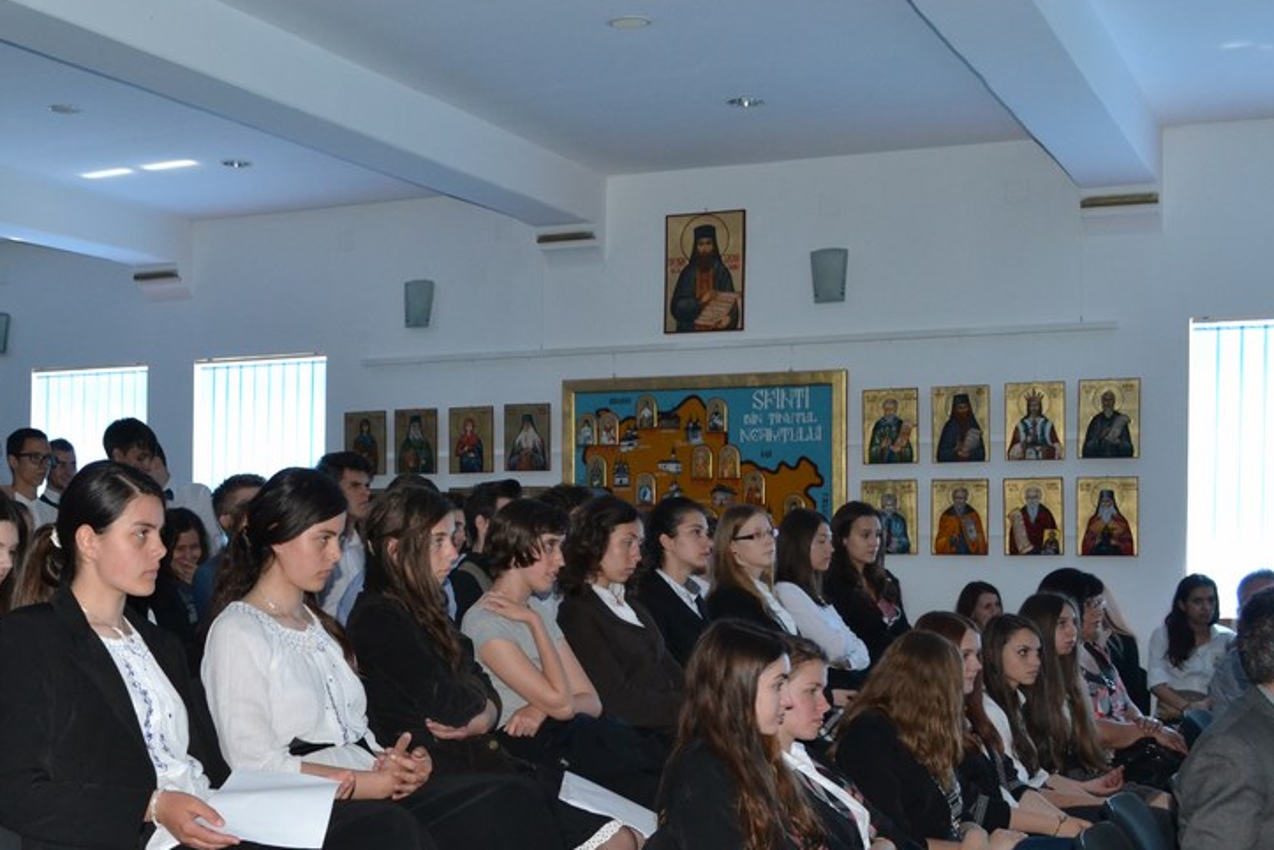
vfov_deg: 26.3
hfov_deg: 38.5
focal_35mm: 51
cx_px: 441
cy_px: 579
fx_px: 1805
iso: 1600
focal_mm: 24
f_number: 5.6
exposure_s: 1/100
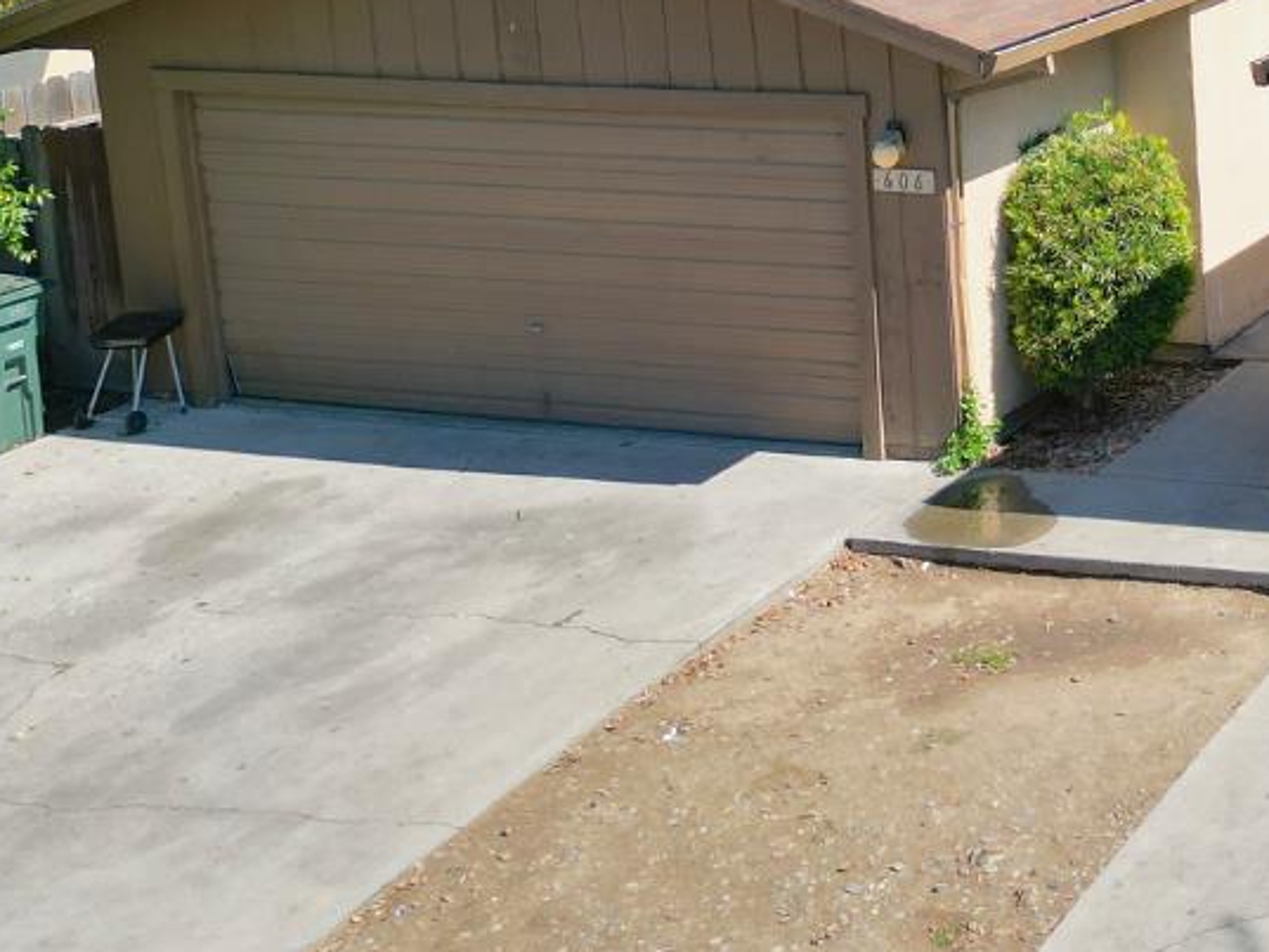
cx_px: 1597
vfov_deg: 21.4
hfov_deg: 25.4
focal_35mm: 67
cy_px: 58
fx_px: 2457
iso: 100
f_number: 1.7
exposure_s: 1/2000
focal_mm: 6.72
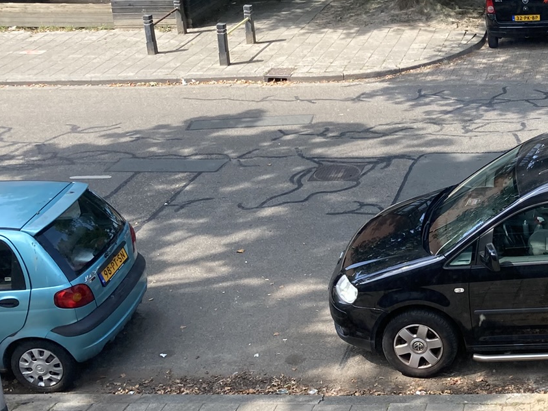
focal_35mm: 68
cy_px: 114
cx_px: 555
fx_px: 1076
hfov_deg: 26.9
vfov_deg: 21.5
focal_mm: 3.99
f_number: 1.8
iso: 20
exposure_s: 1/428
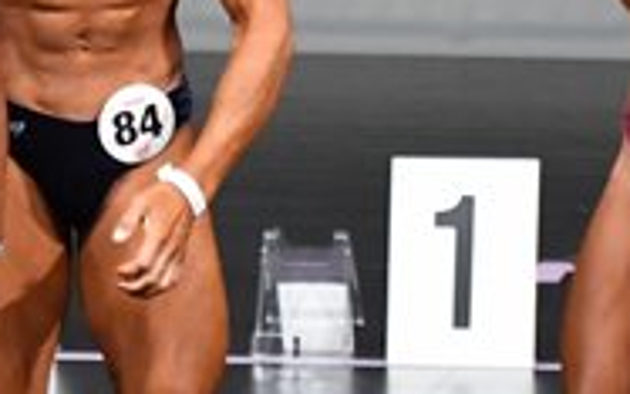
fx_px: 21726
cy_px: 81
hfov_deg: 1.7
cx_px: 372
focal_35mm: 1265
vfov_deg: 1.0
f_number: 5.6
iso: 5000
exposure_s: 1/400
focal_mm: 200
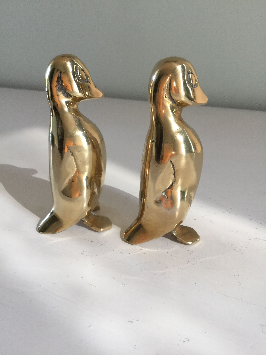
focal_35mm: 31
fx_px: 318
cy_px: 178
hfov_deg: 45.4
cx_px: 133
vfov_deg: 58.4
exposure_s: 1/33
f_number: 2.4
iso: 32
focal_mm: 3.3
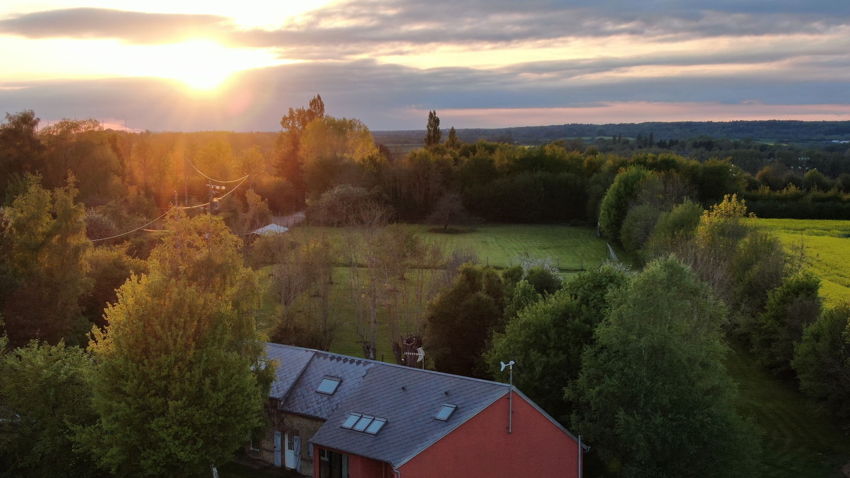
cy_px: 278
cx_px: 428
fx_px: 1194
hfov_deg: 39.2
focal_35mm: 53
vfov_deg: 22.6
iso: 100
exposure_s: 1/240
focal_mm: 8.6
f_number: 3.8
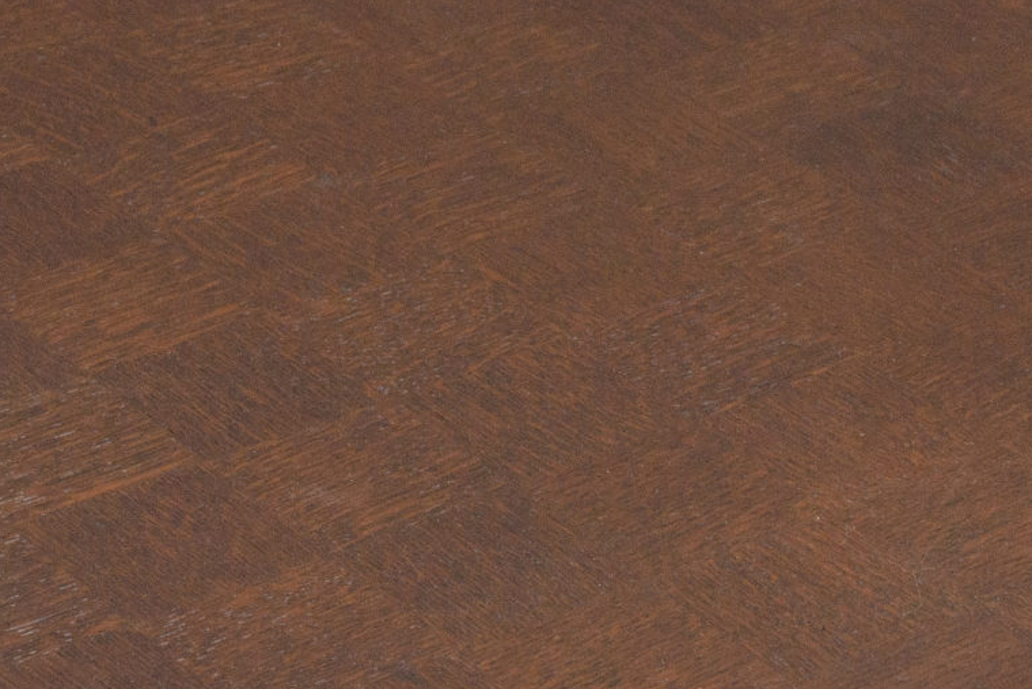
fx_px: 5505
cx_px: 627
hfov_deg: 10.7
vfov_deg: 7.2
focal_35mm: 192
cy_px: 439
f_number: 8
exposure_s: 1/125
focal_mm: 38
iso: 200
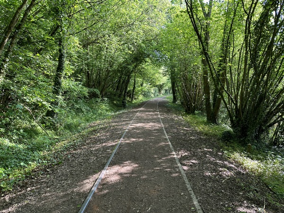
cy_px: 106
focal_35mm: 24
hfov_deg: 71.6
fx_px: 197
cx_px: 142
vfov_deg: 56.8
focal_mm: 6.86
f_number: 1.78
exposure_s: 1/121
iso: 64
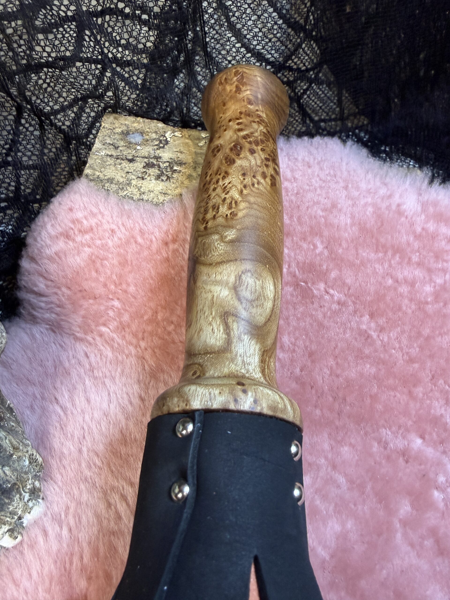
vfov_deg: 71.6
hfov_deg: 56.8
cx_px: 225
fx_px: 416
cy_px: 300
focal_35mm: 24
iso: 250
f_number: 2.2
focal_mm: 2.22
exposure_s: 1/50
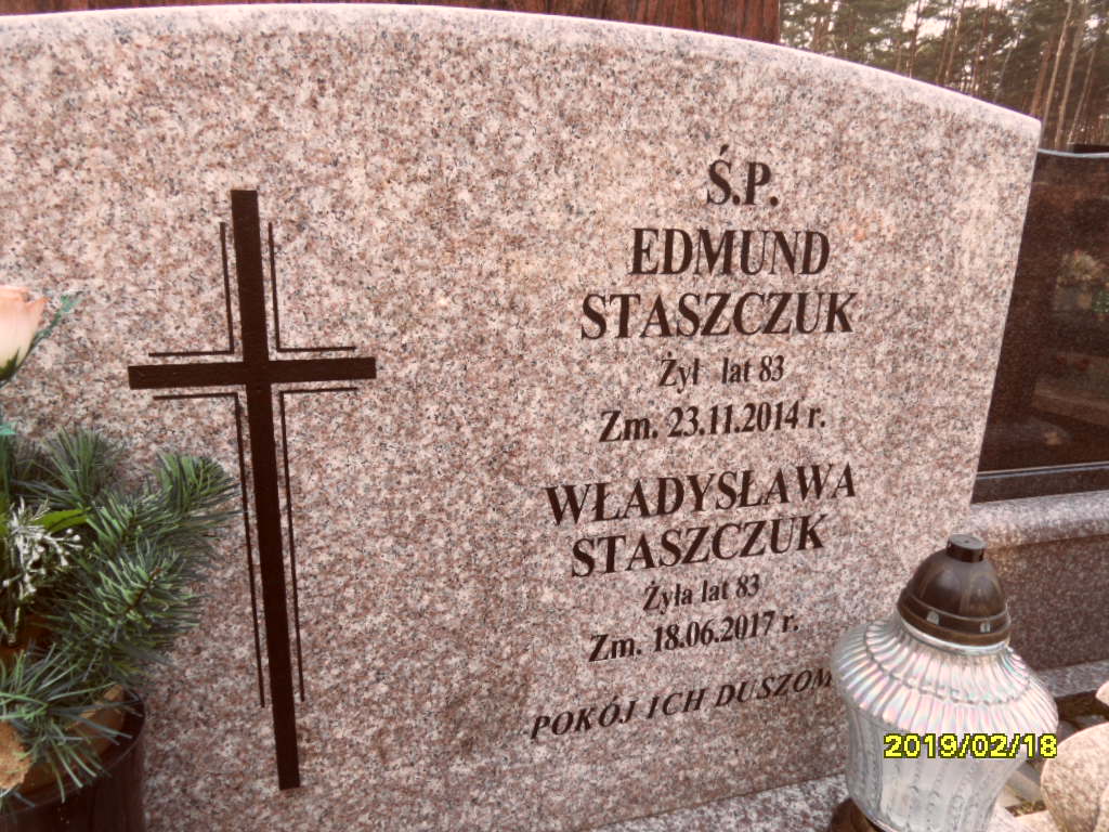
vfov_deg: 56.8
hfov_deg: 71.6
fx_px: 769
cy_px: 416
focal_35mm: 24
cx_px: 554
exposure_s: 1/90
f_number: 3.2
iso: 80
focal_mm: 3.9
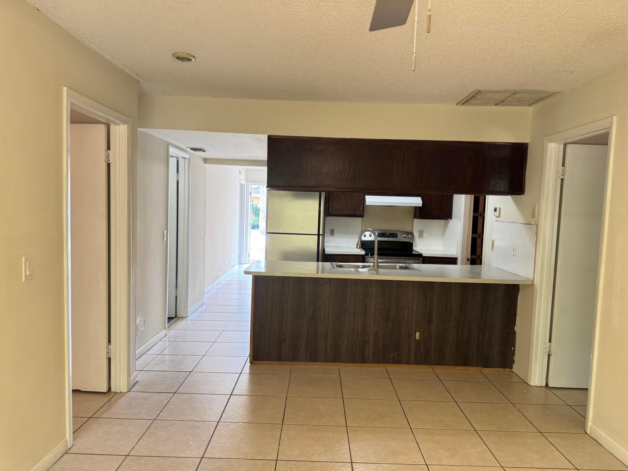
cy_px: 236
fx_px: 435
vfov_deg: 56.8
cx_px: 314
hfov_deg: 71.6
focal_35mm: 24
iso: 160
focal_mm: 6.76
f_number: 1.78
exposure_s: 1/60
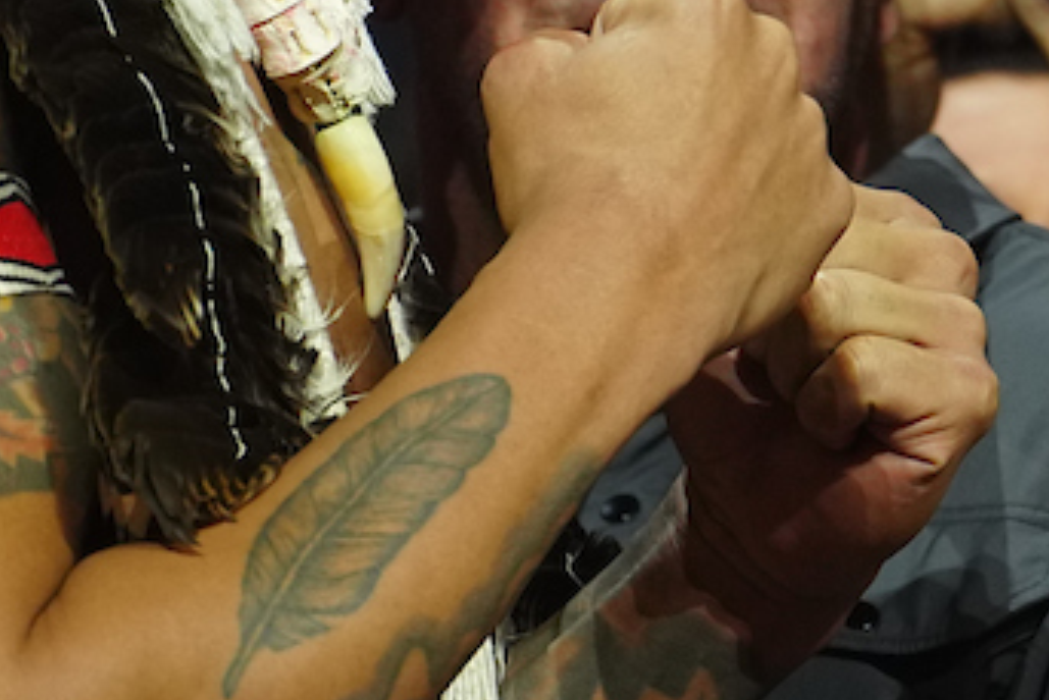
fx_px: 30578
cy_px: -355
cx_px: 942
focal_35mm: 1049
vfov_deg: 1.3
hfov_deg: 2.0
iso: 1000
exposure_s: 1/400
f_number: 2.8
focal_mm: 200
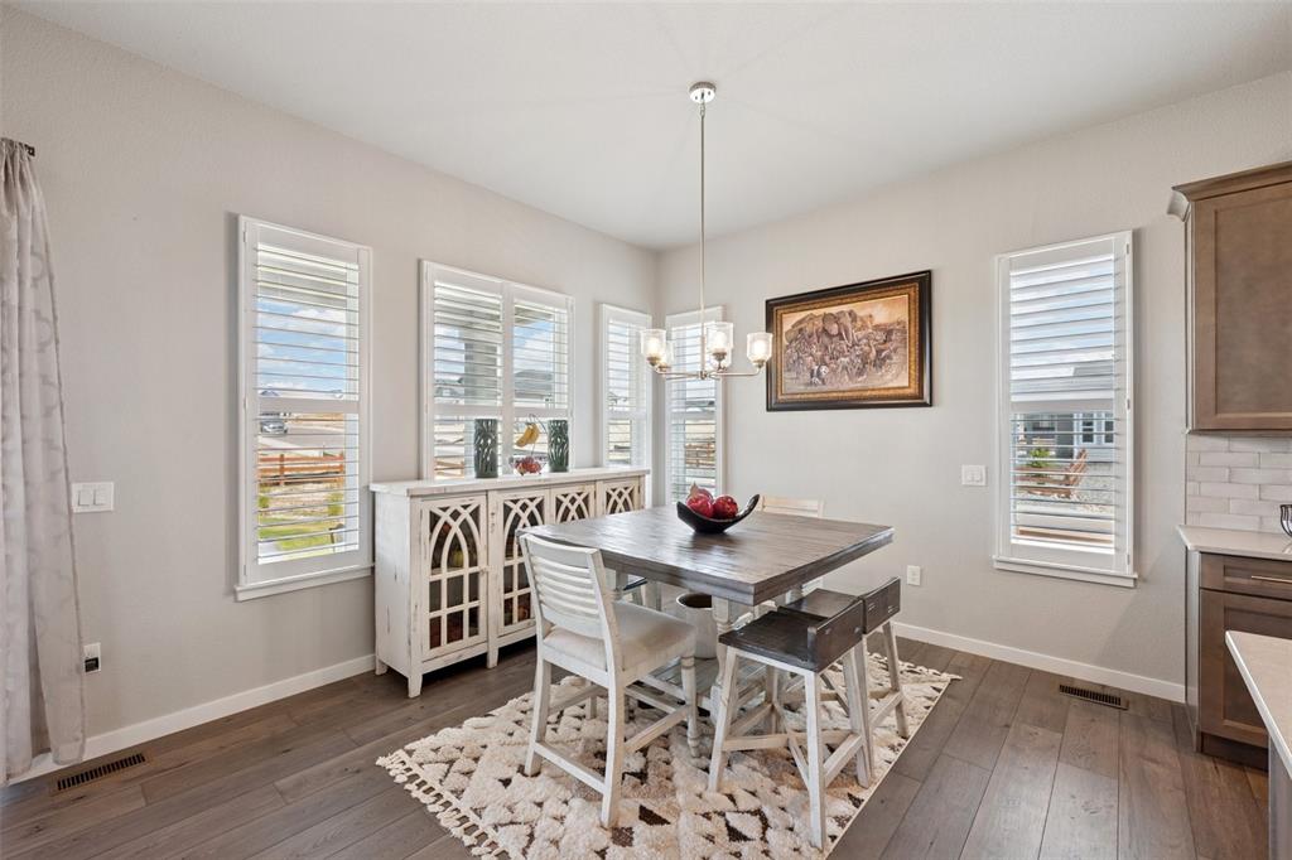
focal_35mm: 15
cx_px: 646
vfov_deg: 77.3
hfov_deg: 100.4
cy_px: 430
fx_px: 538
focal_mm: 15
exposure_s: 1/20
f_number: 11
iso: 100
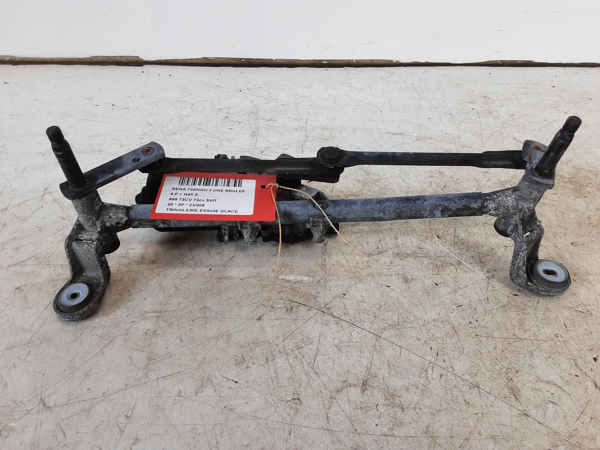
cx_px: 300
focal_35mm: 27
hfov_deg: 65.3
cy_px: 225
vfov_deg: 51.4
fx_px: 468
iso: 64
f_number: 1.9
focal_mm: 2.91
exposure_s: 1/100
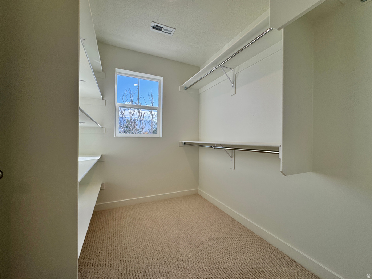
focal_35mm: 14
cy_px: 140
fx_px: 150
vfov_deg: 85.7
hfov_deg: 102.1
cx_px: 186
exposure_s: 1/272
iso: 40
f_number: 2.2
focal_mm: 2.22
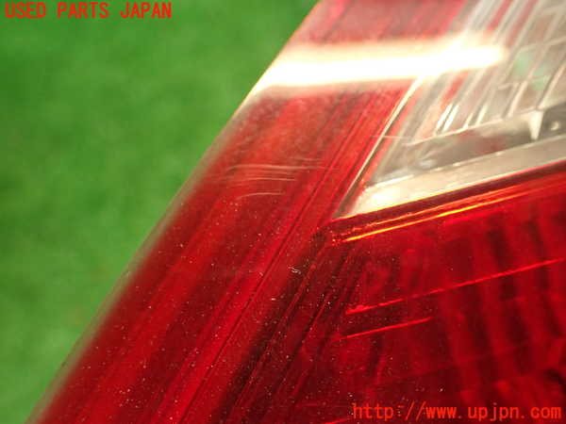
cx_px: 283
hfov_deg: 56.8
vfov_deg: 44.2
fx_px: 523
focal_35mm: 32
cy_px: 212
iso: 320
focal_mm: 5.79
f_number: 2.4
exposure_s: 1/30
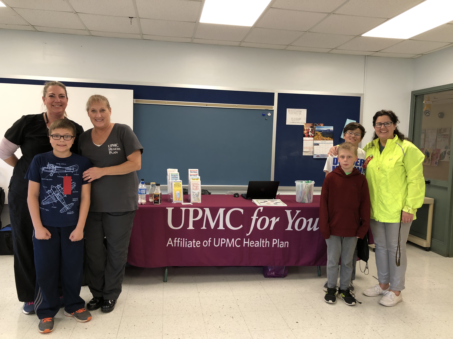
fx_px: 366
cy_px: 170
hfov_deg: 63.4
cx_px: 226
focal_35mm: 28
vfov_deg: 49.7
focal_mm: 4
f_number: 1.8
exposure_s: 1/30
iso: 40
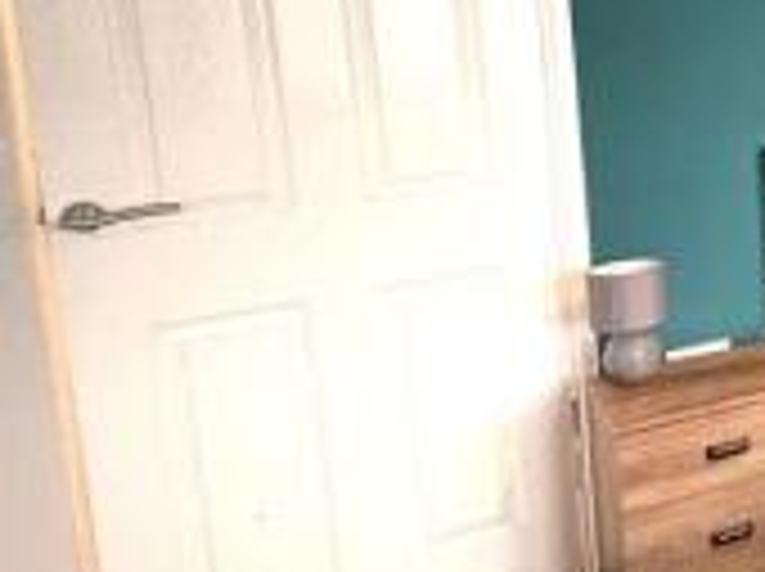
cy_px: 110
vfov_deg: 29.5
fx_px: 1059
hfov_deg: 25.3
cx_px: 1240
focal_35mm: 48
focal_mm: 2.22
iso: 1000
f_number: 2.2
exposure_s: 1/25
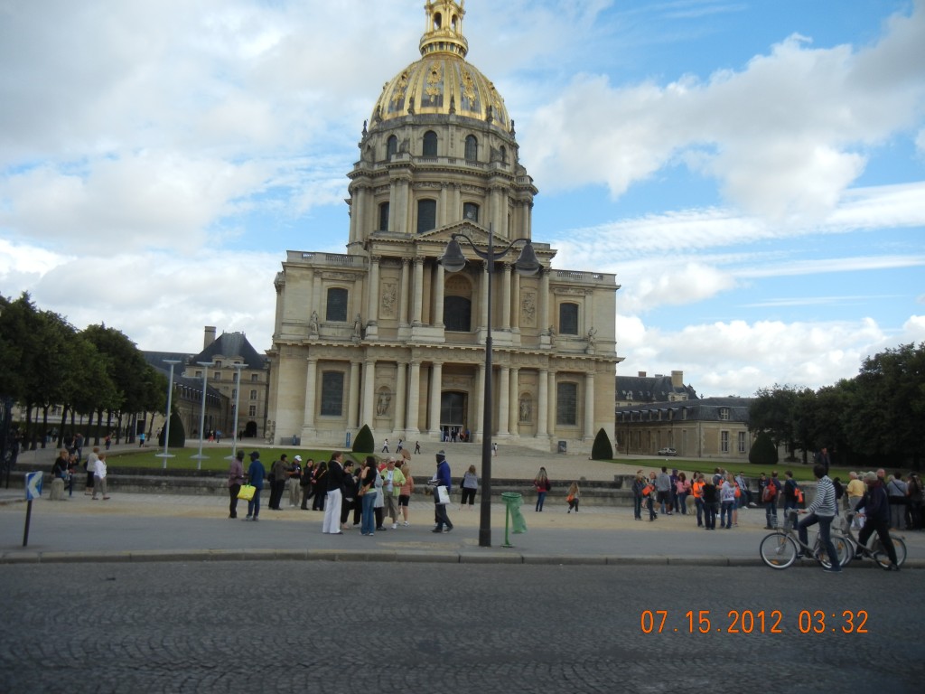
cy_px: 347
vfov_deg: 46.8
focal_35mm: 30
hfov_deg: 60.0
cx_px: 462
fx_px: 802
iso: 160
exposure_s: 1/343
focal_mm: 5.4
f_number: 7
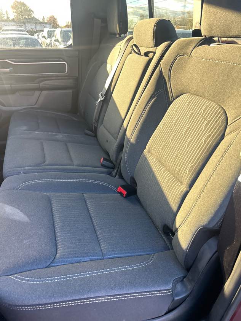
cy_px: 160
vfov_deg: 67.3
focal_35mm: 26
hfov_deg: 53.1
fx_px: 241
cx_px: 120
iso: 125
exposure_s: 1/78
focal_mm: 5.7
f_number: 1.5
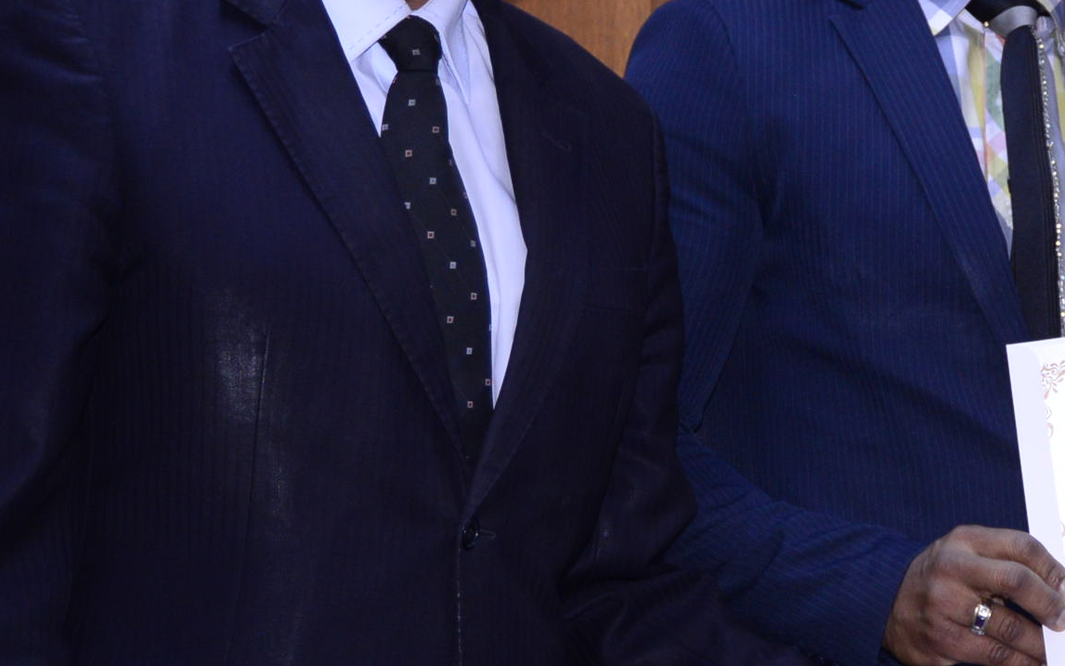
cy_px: 321
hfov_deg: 14.0
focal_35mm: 147
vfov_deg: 8.9
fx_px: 4267
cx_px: 1127
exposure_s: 1/80
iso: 1600
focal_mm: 55
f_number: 5
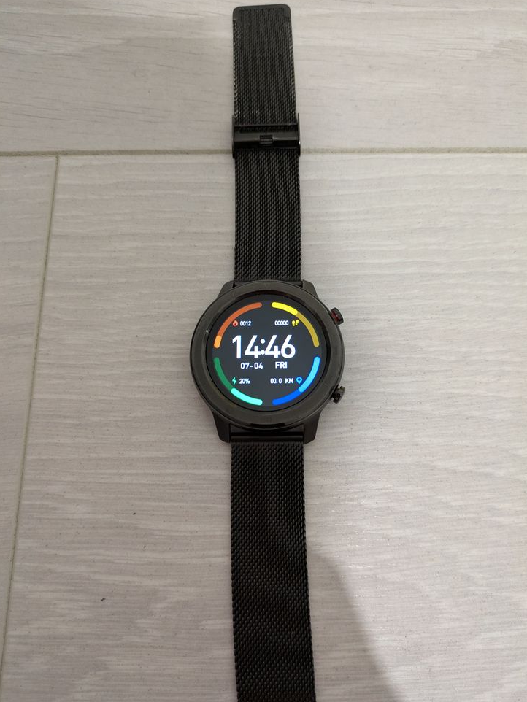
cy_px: 344
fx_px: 528
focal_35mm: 26
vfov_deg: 67.3
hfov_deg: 53.1
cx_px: 270
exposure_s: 1/50
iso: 275
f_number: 1.89
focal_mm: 5.43
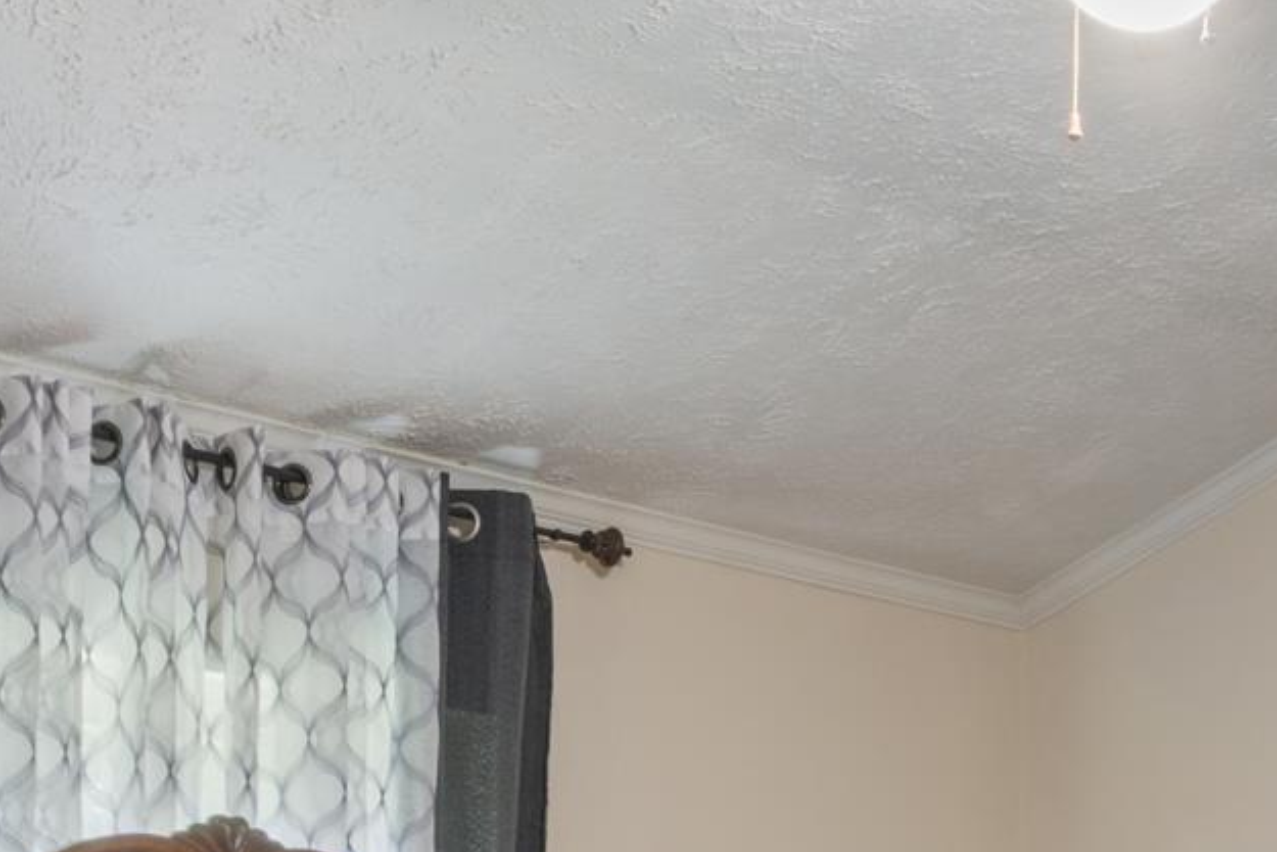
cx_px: 1269
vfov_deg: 18.5
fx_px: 2342
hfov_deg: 28.7
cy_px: 1237
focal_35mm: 66
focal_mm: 11
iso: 250
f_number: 9
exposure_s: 2.5
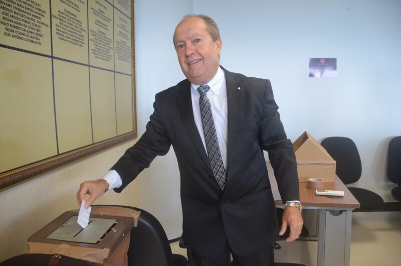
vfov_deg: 47.7
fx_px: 300
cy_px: 133
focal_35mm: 27
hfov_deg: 67.5
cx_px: 200
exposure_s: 1/80
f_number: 4.5
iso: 1600
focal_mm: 18
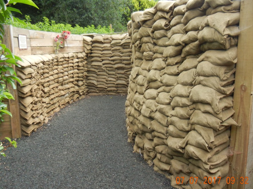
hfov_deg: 52.6
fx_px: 256
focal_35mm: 35
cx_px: 119
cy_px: 93
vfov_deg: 40.7
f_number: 3.5
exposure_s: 1/250
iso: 177
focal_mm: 5.4
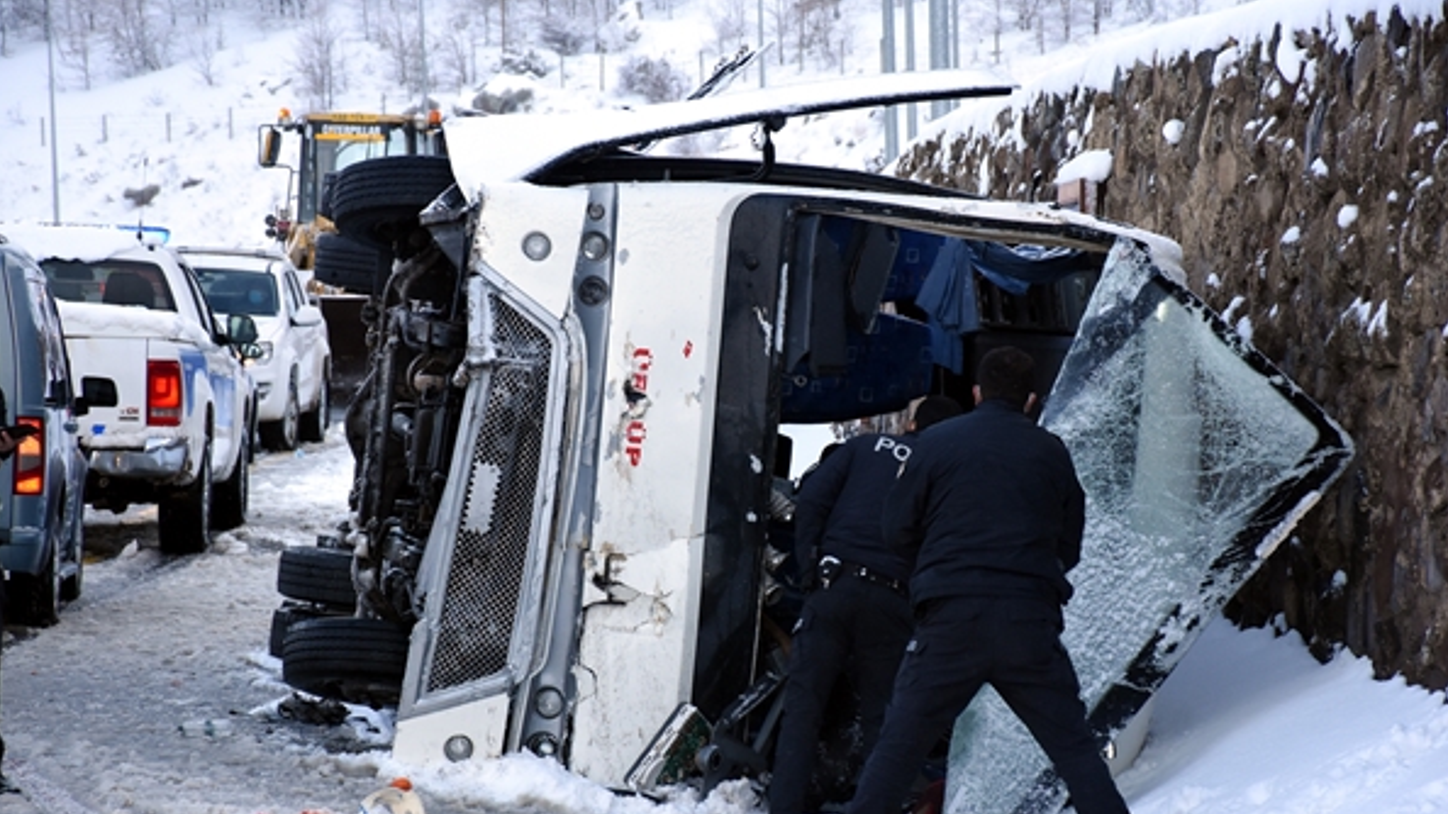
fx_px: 6393
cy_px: 470
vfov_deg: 7.3
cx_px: 719
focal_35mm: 167
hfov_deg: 12.9
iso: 1600
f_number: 8
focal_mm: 105
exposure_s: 1/1000
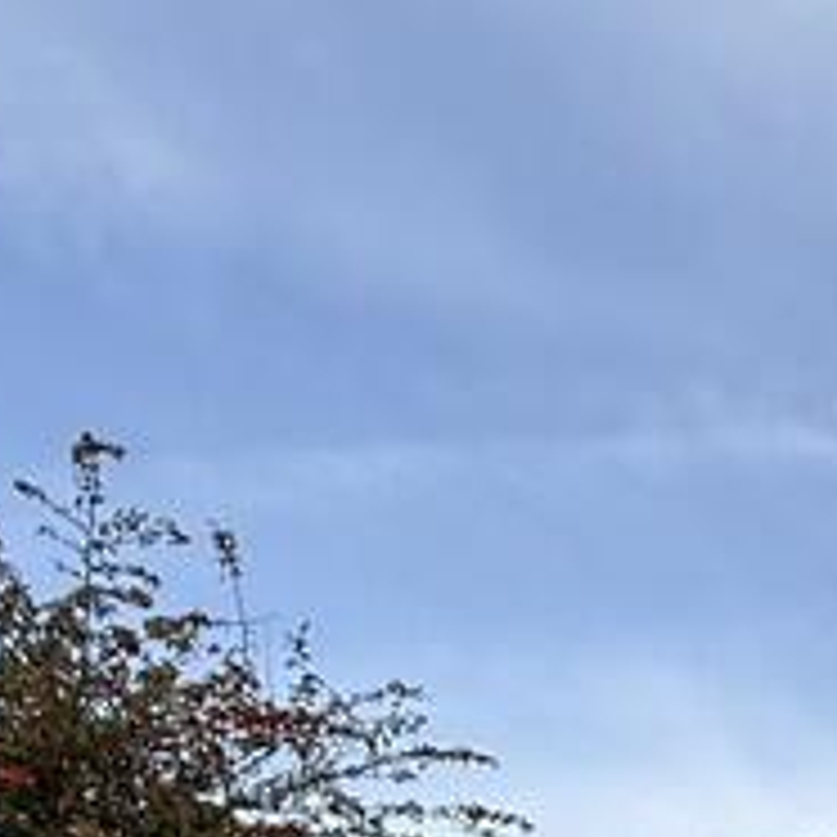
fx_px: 1860
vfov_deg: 20.7
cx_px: 1228
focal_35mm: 68
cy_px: 1328
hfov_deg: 21.6
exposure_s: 1/888
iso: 50
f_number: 2.2
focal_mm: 2.22
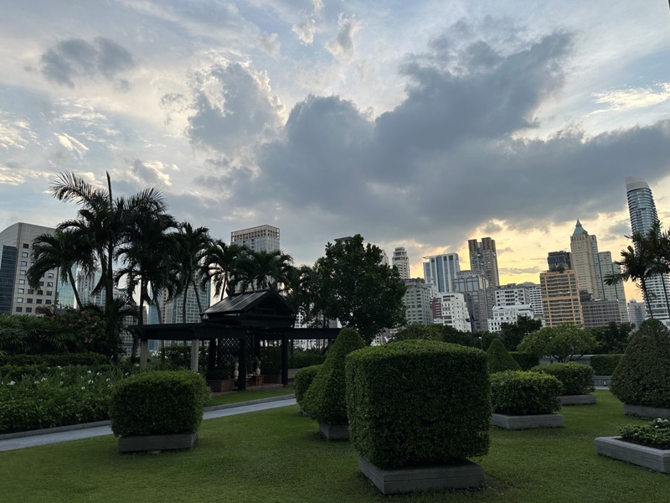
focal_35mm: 24
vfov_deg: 56.8
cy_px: 252
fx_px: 465
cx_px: 335
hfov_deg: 71.6
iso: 80
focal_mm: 6.86
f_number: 1.78
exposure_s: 1/910
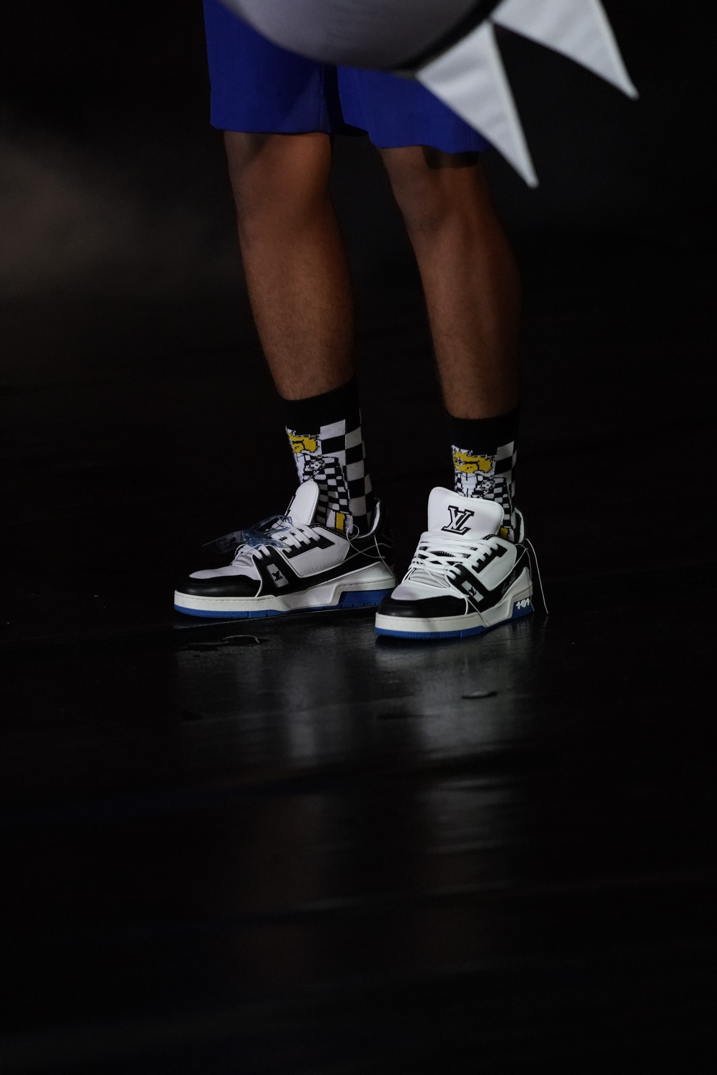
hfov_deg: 6.9
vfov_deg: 10.3
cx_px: 358
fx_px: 5974
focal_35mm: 200
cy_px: 538
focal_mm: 200
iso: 6400
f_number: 2.8
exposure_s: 1/500
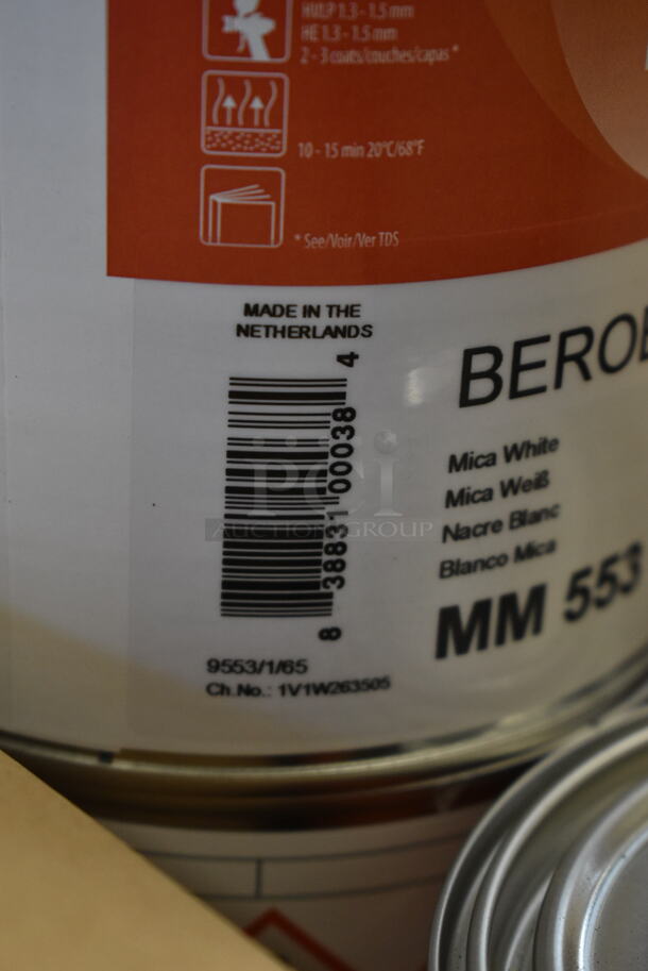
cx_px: 324
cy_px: 486
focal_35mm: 82
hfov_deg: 16.6
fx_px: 2224
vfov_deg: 24.6
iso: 2000
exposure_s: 1/100
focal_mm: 55
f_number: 5.6
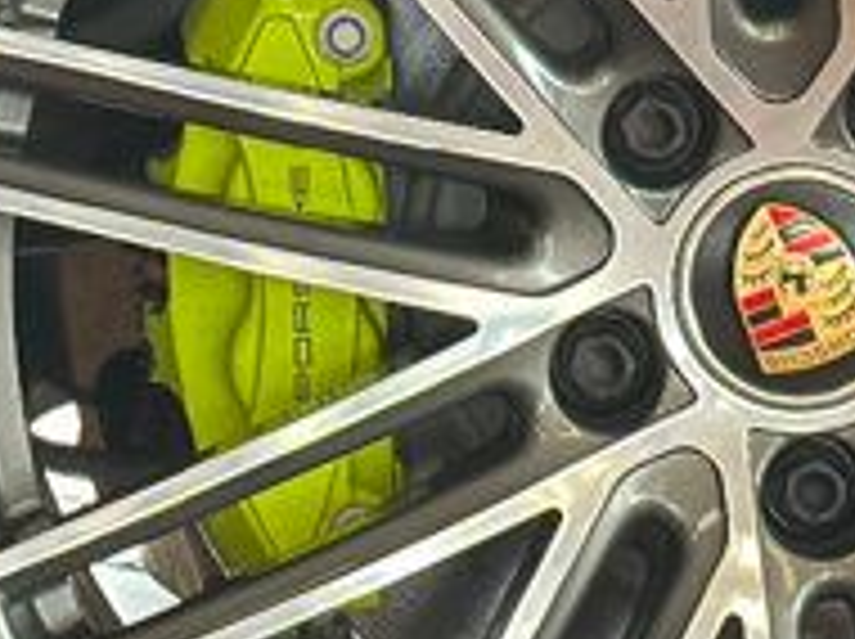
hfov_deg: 7.6
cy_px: -464
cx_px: 148
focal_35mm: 259
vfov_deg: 5.6
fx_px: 6389
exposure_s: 1/60
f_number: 1.78
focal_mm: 6.86
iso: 160
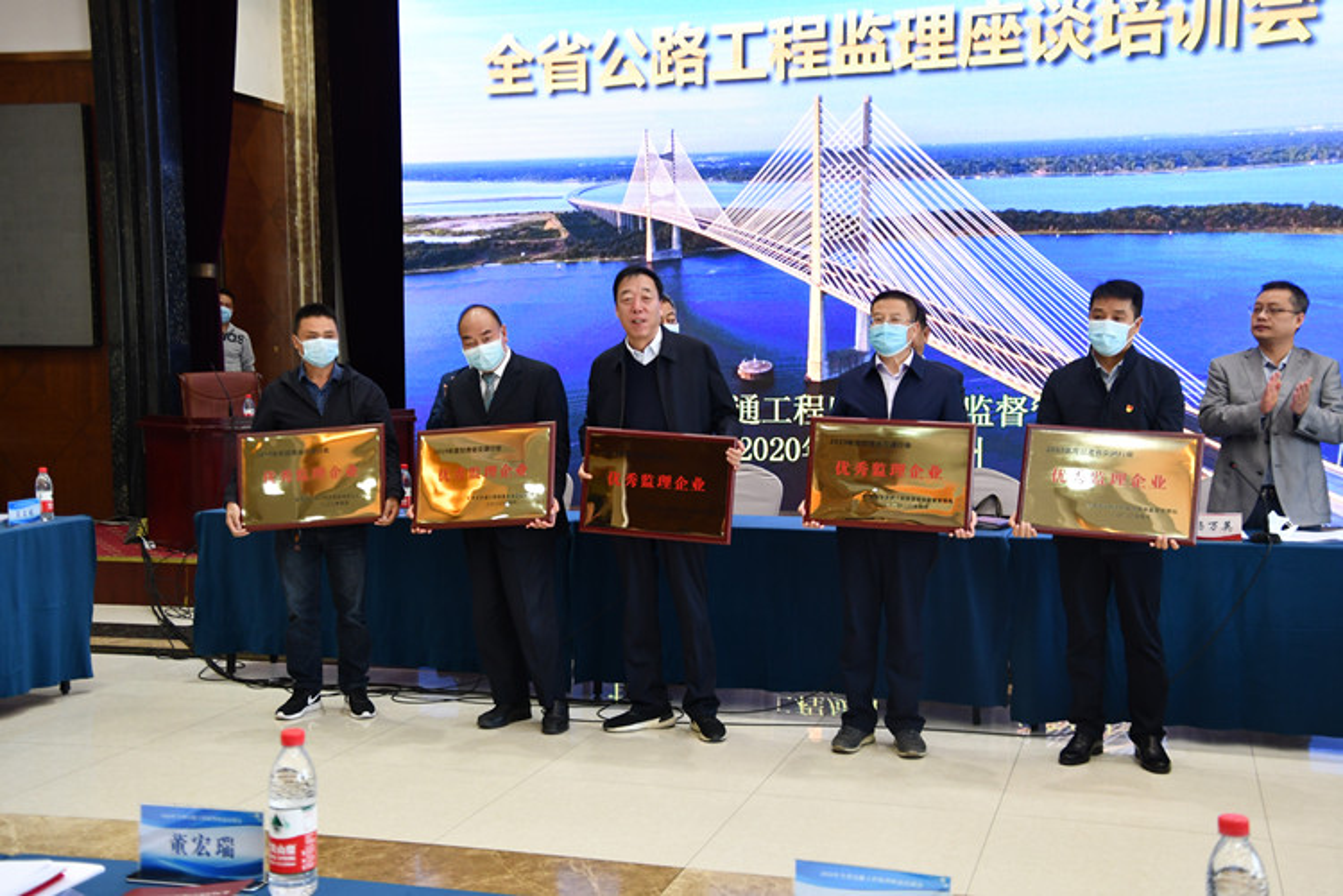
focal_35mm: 43
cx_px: 672
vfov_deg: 31.2
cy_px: 448
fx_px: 1604
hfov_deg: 45.4
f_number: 3.8
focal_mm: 29
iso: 1000
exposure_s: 1/125
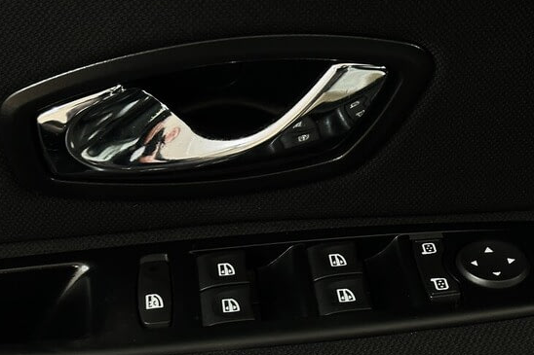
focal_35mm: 82
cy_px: 205
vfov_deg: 16.6
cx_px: 310
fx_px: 1216
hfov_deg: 24.7
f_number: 1.78
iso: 320
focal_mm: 6.86
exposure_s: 1/33
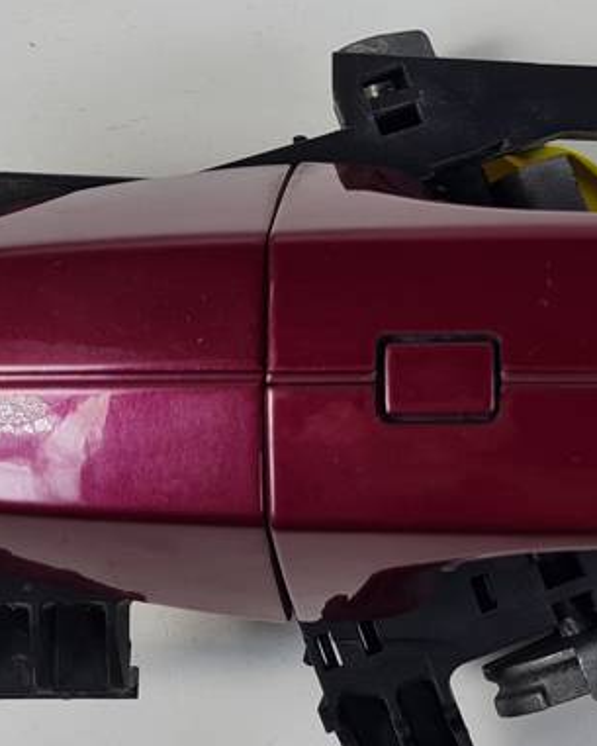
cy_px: 425
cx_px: 732
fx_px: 2119
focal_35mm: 96
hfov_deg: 15.4
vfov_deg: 19.9
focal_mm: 5.4
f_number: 1.8
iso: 50
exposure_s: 1/435
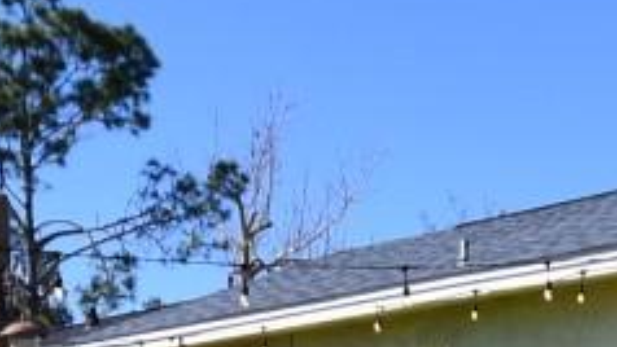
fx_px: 1751
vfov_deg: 10.1
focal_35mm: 107
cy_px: 779
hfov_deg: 19.9
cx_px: 441
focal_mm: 10
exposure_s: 1/320
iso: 100
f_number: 8
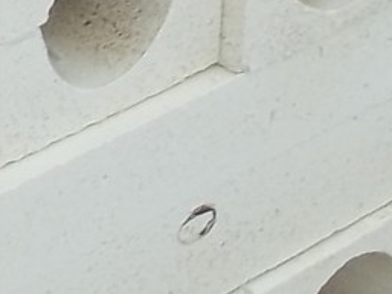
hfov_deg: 7.1
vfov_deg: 5.4
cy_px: -303
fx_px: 3048
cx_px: -334
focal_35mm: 269
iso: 80
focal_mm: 6.5
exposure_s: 1/60
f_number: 3.1
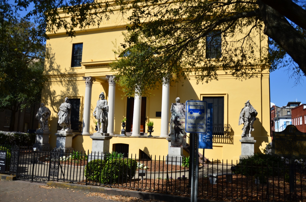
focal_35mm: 27
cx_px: 153
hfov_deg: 67.5
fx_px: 229
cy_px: 101
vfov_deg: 47.7
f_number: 3.5
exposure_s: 1/2500
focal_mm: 18
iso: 200
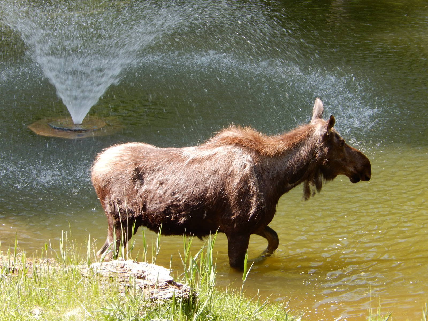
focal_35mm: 134
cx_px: 214
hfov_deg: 14.7
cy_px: 160
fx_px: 1657
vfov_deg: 11.1
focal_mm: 24.1
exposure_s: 1/100
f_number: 5.6
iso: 125
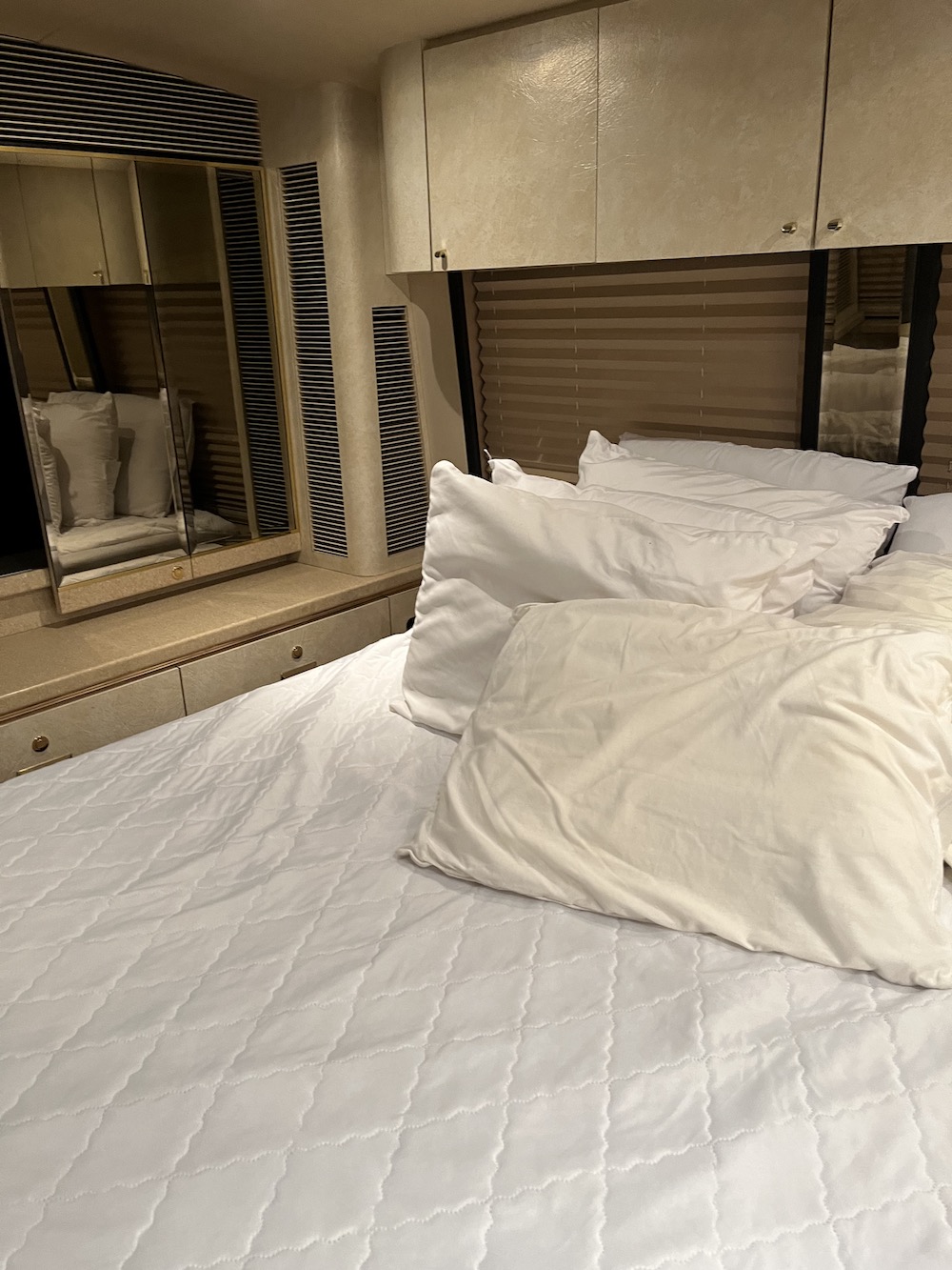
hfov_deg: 53.1
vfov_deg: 67.3
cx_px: 476
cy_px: 635
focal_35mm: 26
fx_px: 953
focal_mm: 5.1
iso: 200
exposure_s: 1/60
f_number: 1.6
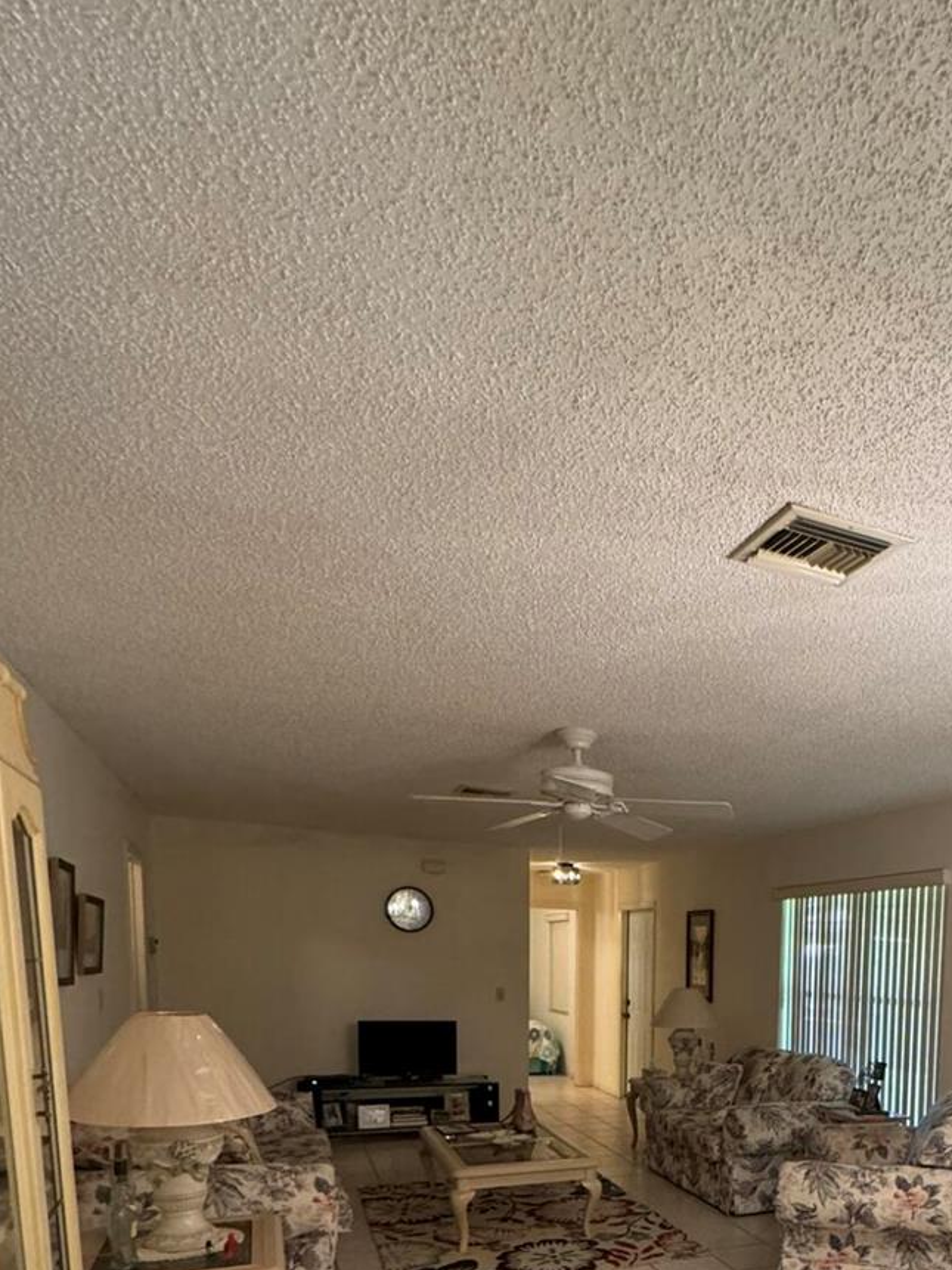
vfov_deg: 61.9
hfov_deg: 51.3
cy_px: 1063
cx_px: 768
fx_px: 917
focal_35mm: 25
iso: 500
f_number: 2.2
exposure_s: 1/60
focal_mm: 2.22
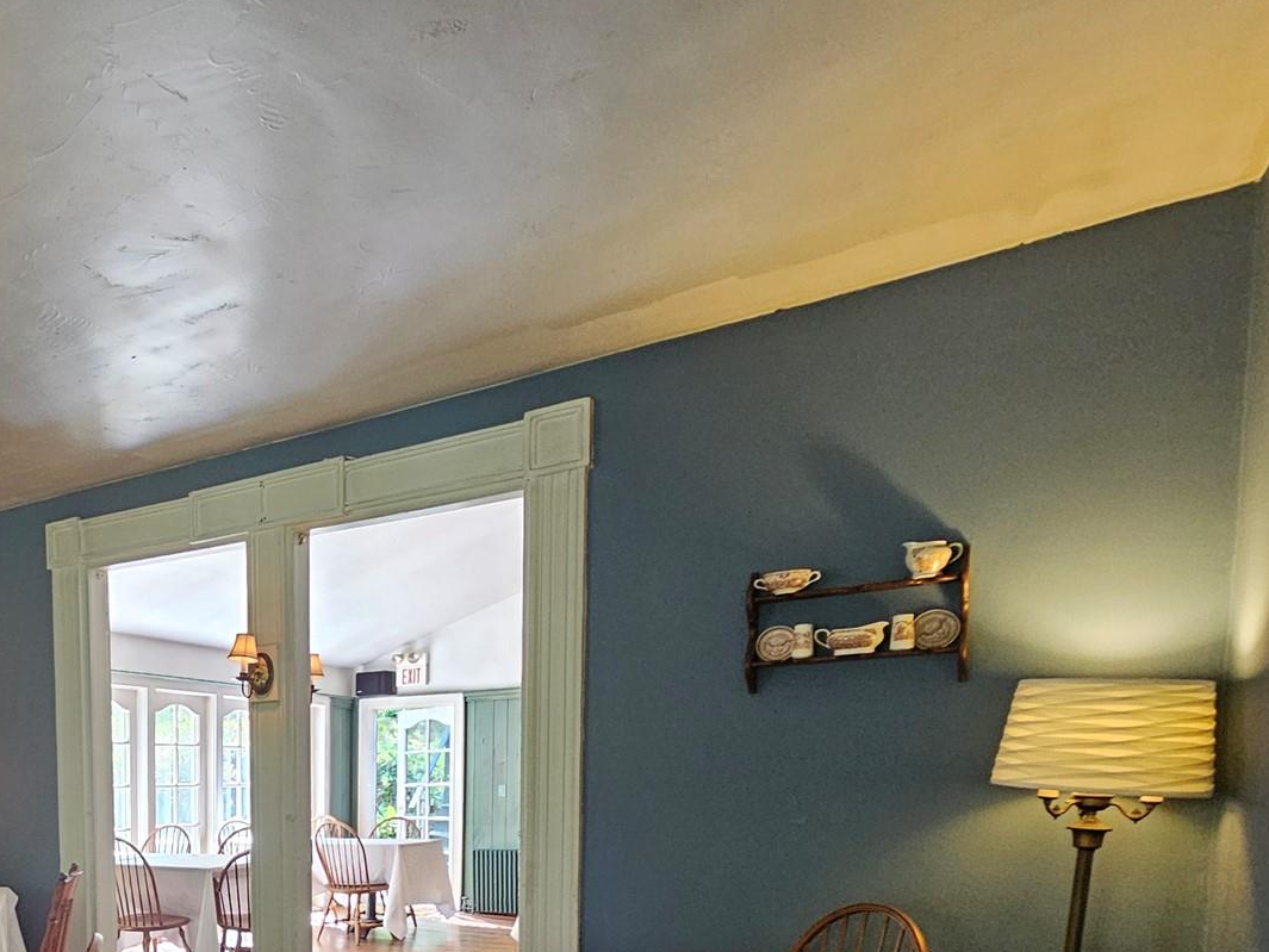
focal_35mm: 25
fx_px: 917
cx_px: 160
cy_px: 851
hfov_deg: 60.3
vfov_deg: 49.2
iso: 400
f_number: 2.2
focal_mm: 2.2
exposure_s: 1/40
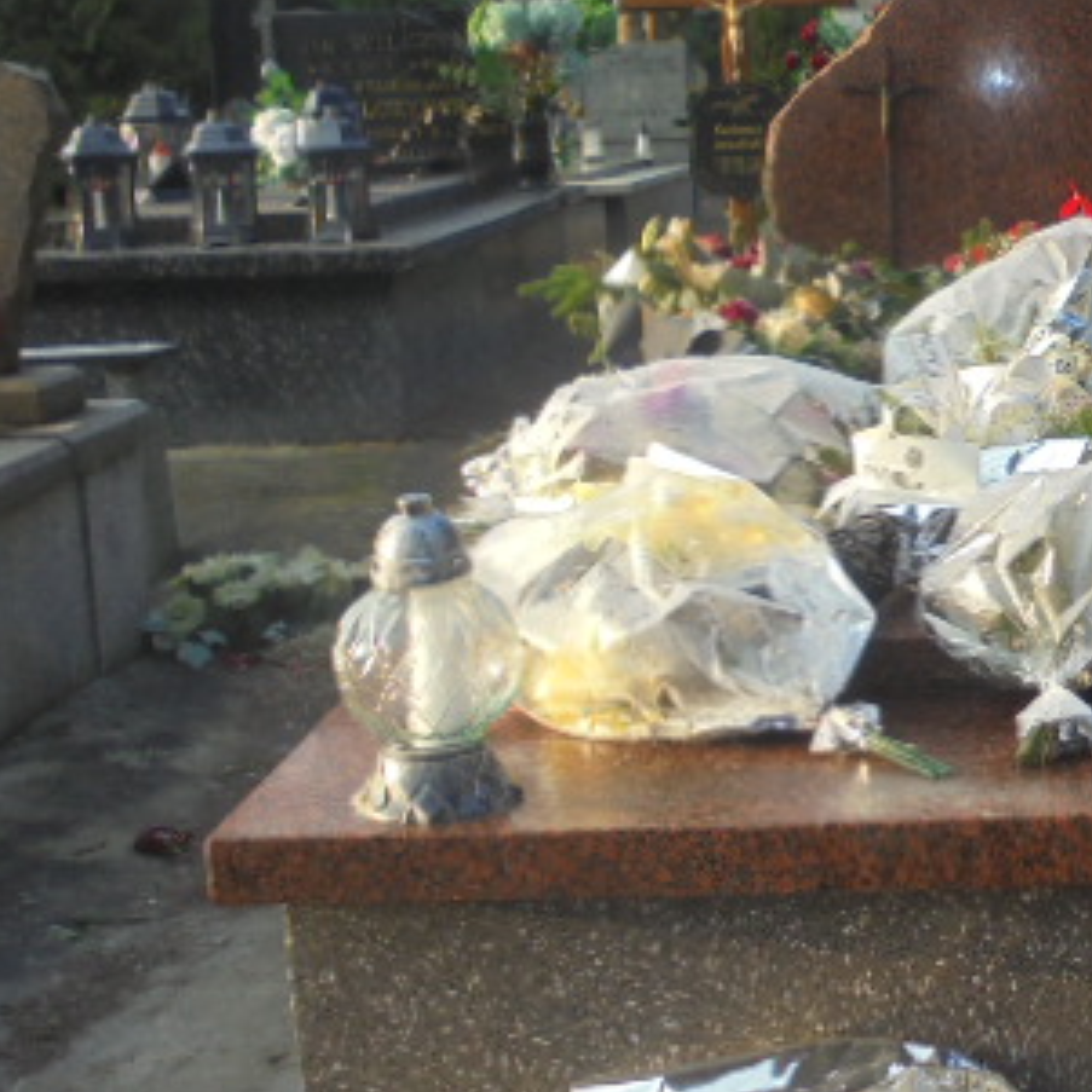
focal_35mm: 64
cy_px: 504
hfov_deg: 25.6
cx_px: 1092
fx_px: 2284
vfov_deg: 26.9
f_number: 4
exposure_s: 1/160
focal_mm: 6.1
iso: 100
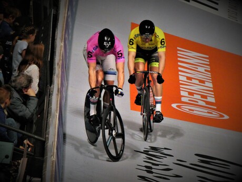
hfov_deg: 3.8
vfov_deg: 2.9
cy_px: 91
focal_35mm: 515
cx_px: 121
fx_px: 3600
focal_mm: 92.3
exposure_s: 1/125
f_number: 5.6
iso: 1600
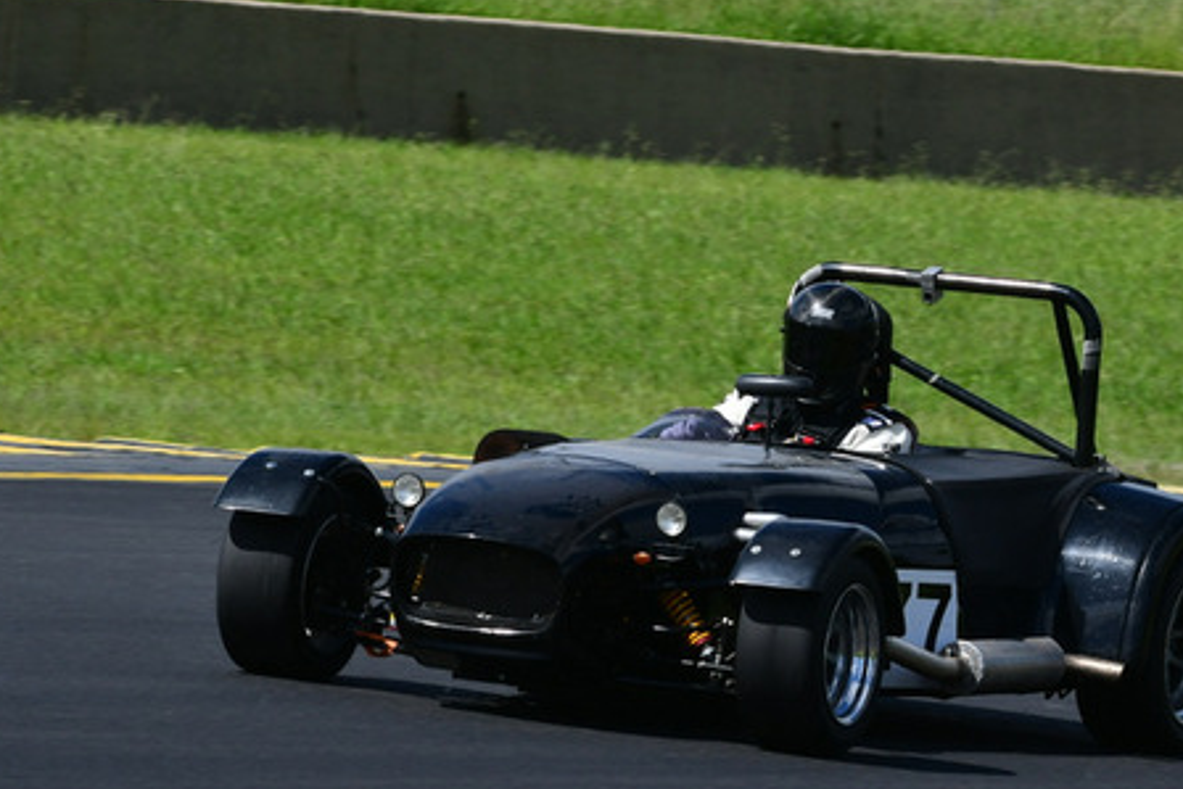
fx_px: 17618
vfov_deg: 2.6
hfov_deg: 3.8
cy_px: 393
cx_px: 911
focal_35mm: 536
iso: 320
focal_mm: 200
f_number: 11
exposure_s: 1/640
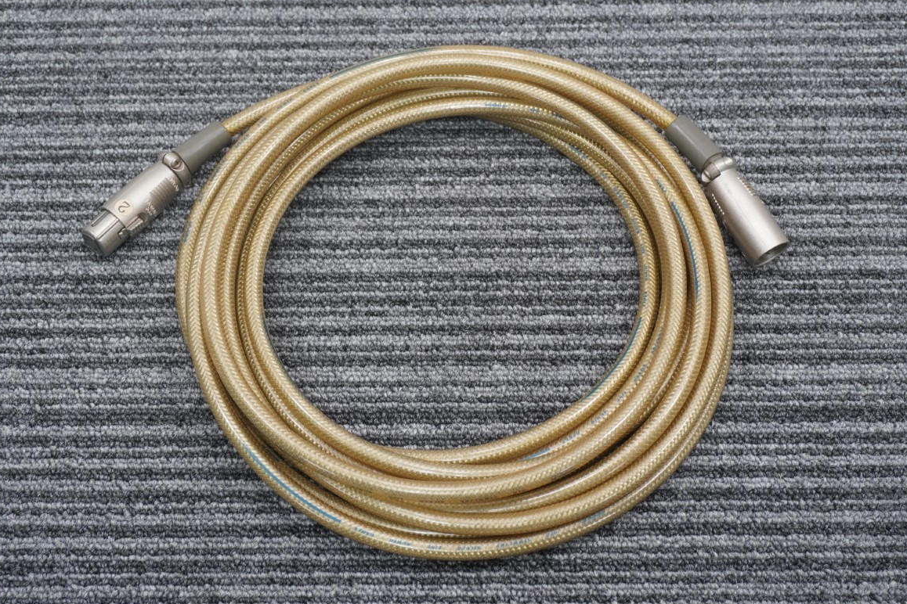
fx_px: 1449
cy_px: 308
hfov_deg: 34.8
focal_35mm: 58
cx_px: 460
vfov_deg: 23.6
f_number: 10
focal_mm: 37
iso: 1250
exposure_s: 1/13
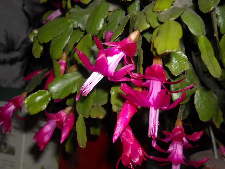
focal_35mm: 76
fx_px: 494
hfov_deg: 25.7
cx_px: 112
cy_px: 84
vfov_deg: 19.4
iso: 64
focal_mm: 12.3
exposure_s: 1/125
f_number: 7.7
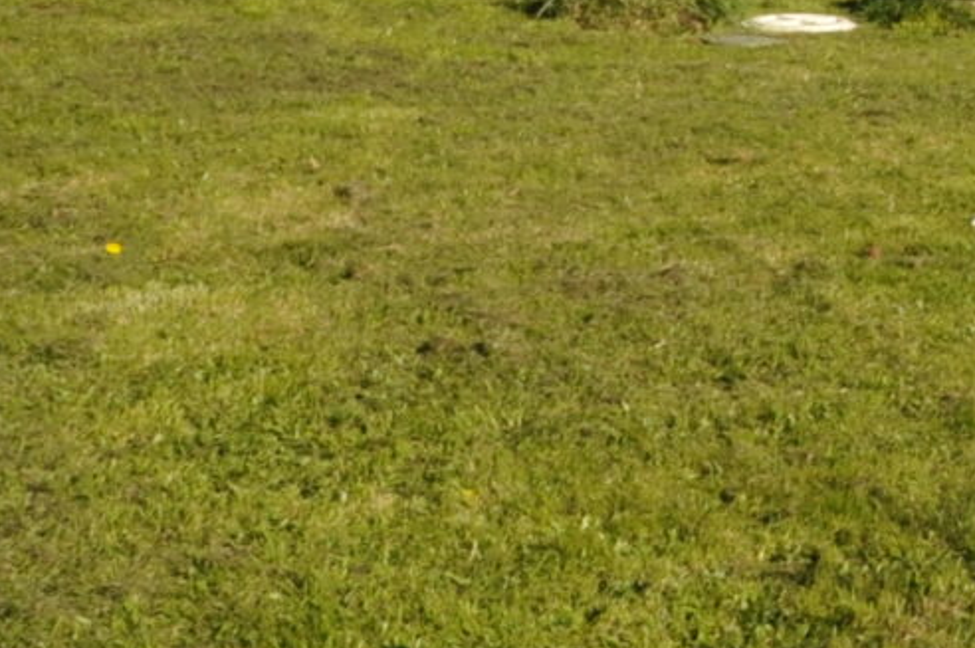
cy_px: -149
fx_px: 2110
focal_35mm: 78
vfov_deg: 16.7
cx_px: 2041
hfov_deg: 17.2
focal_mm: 10
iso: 800
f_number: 13
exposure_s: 1/640
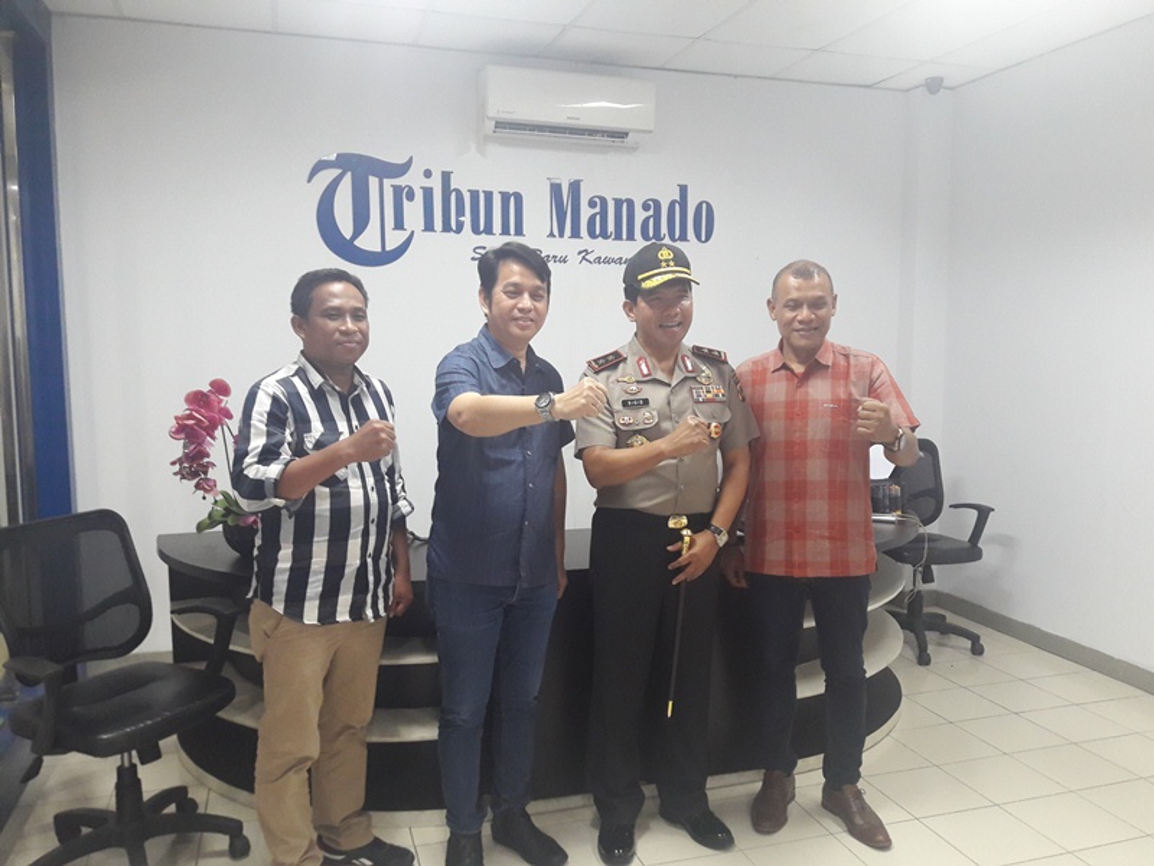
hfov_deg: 63.4
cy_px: 433
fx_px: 933
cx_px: 577
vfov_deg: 49.7
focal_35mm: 28
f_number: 1.9
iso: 160
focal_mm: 3.7
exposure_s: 1/25
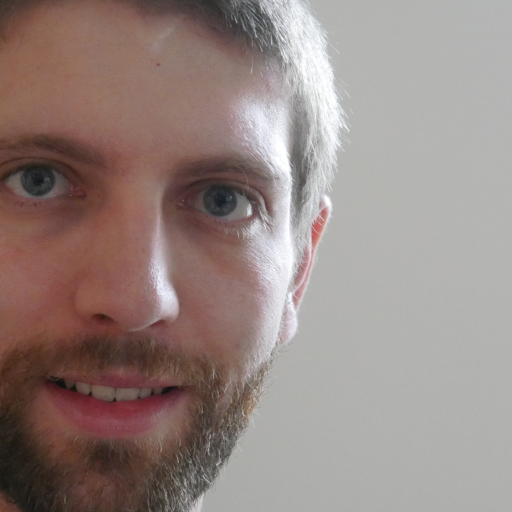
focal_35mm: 107
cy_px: 294
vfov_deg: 16.3
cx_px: 153
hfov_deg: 16.2
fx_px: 1791
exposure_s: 1/80
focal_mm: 28
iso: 3200
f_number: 4.8
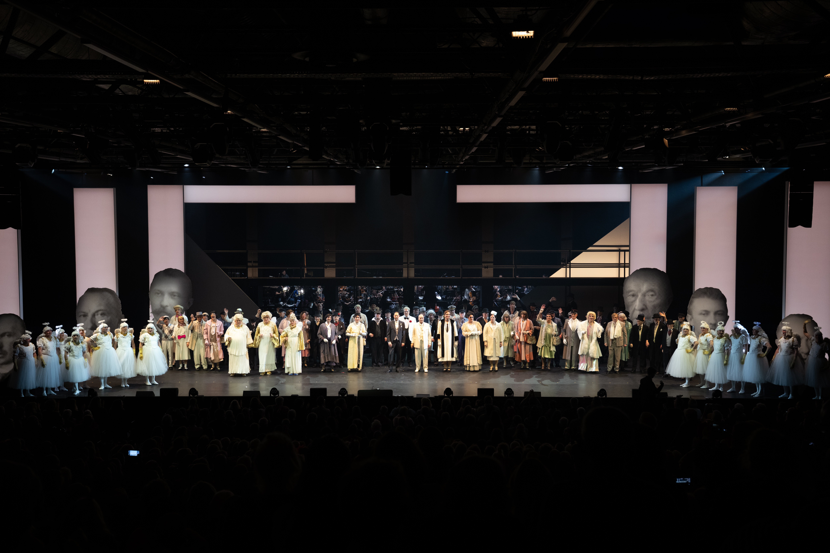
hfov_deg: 45.4
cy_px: 276
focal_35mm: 43
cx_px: 415
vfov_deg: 31.2
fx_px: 991
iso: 800
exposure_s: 1/200
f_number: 5
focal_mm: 43
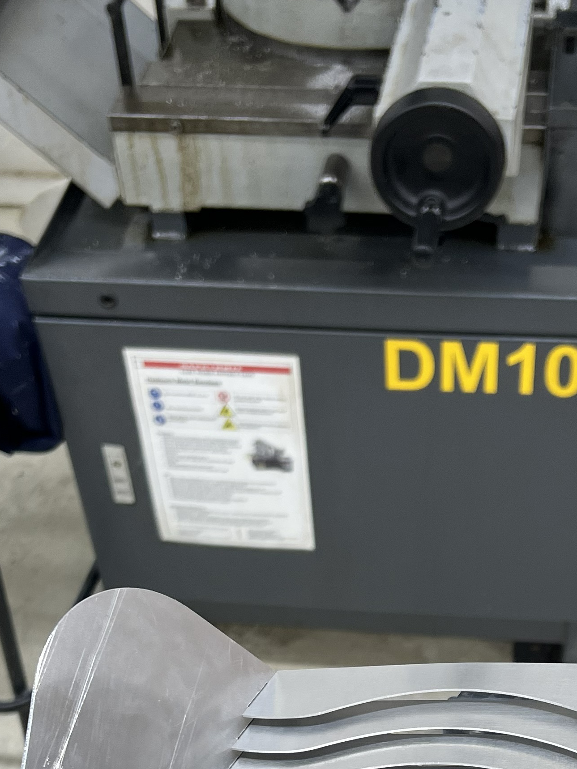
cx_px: 363
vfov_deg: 29.4
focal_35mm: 61
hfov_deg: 24.0
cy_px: 786
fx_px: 1356
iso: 64
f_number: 1.5
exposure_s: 1/100
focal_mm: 5.7
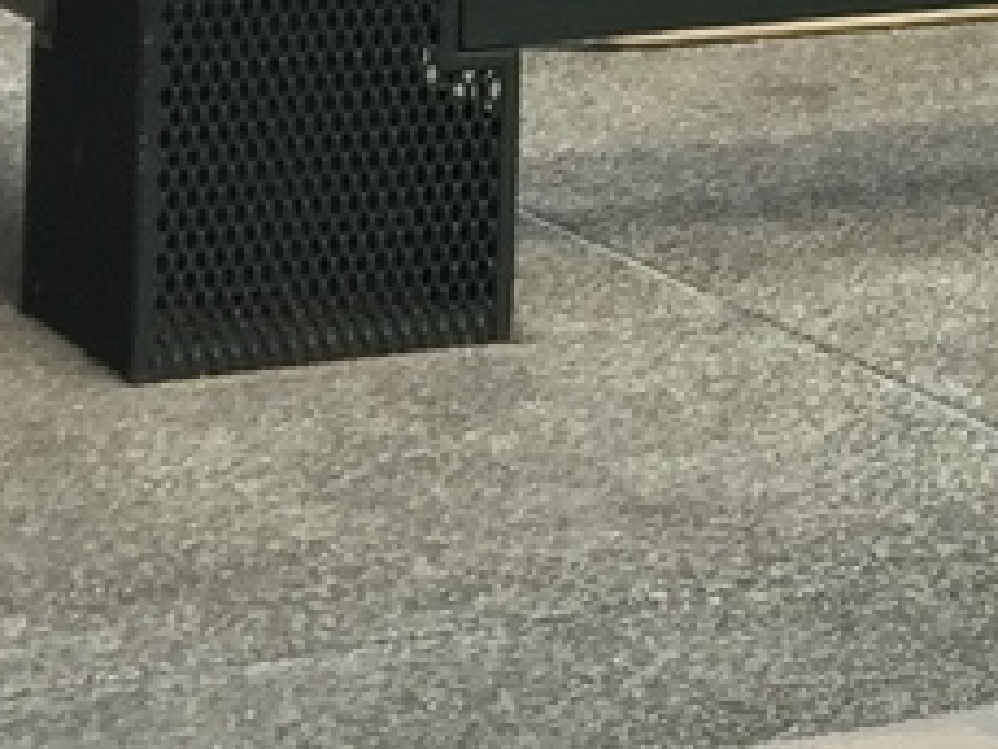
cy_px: -867
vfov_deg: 7.7
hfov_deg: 9.9
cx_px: 2170
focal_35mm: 182
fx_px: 5250
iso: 32
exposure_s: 1/746
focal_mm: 4.15
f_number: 2.2
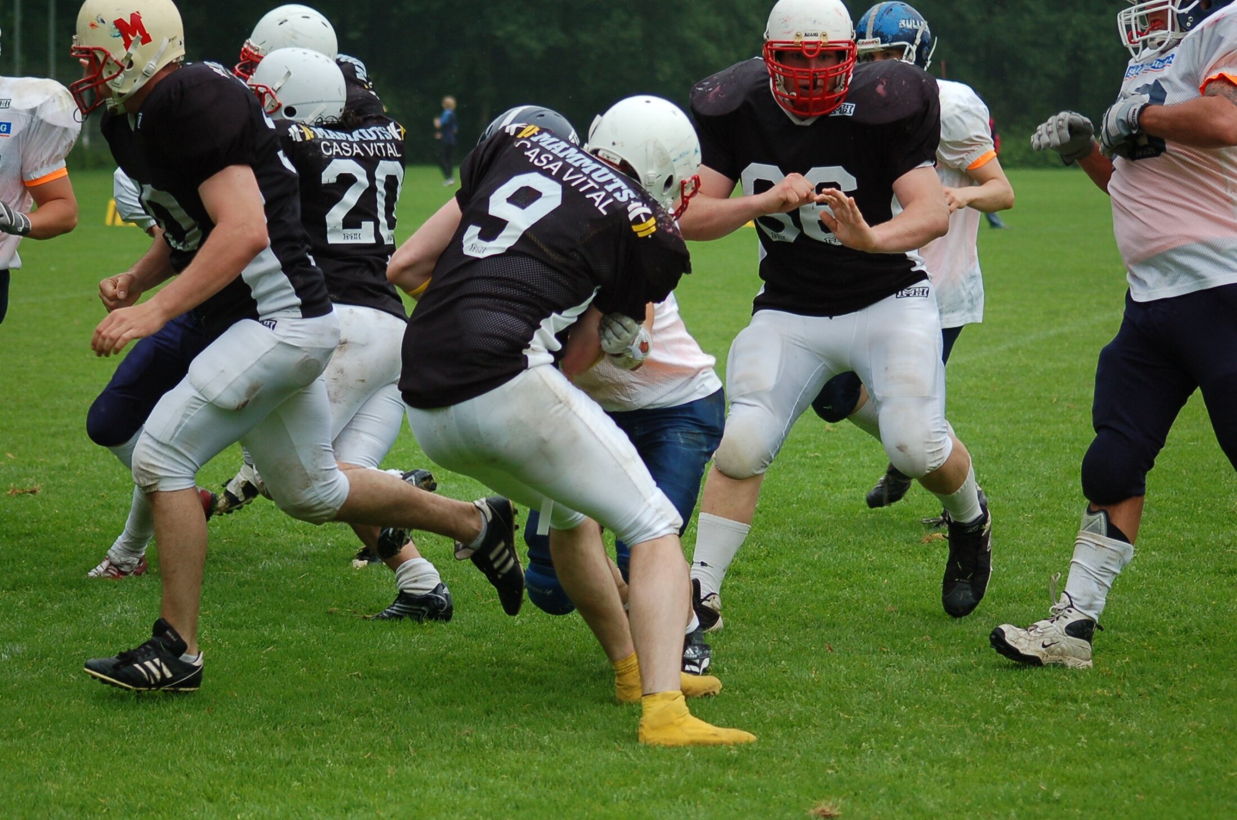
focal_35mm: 123
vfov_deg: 11.1
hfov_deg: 16.7
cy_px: 410
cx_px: 618
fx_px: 4218
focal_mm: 82
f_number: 4
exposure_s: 1/1000
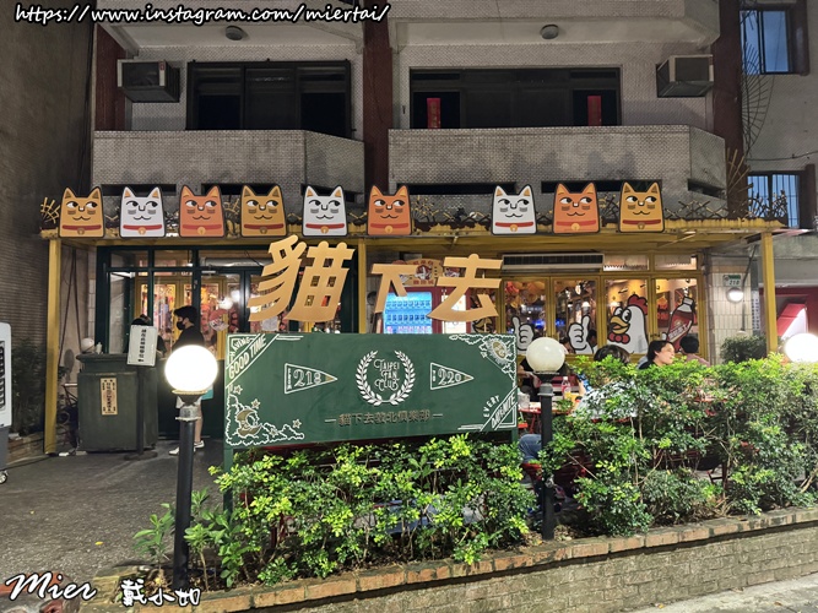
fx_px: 567
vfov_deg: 56.8
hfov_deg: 71.6
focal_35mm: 24
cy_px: 306
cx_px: 409
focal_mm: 6.76
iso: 800
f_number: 1.78
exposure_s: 1/40
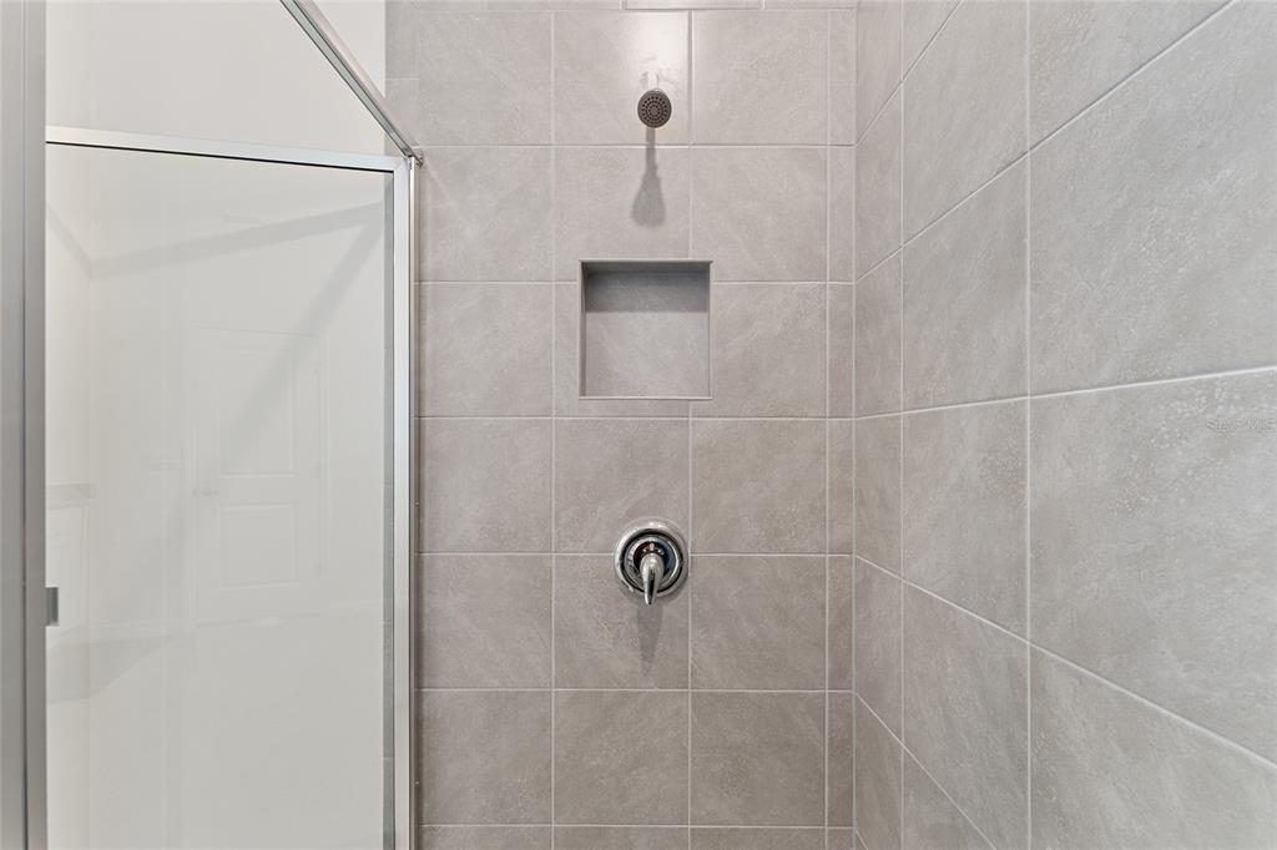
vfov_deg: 81.2
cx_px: 638
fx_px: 496
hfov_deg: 104.3
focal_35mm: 14
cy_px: 425
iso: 500
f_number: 7.1
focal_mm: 14
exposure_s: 1/5
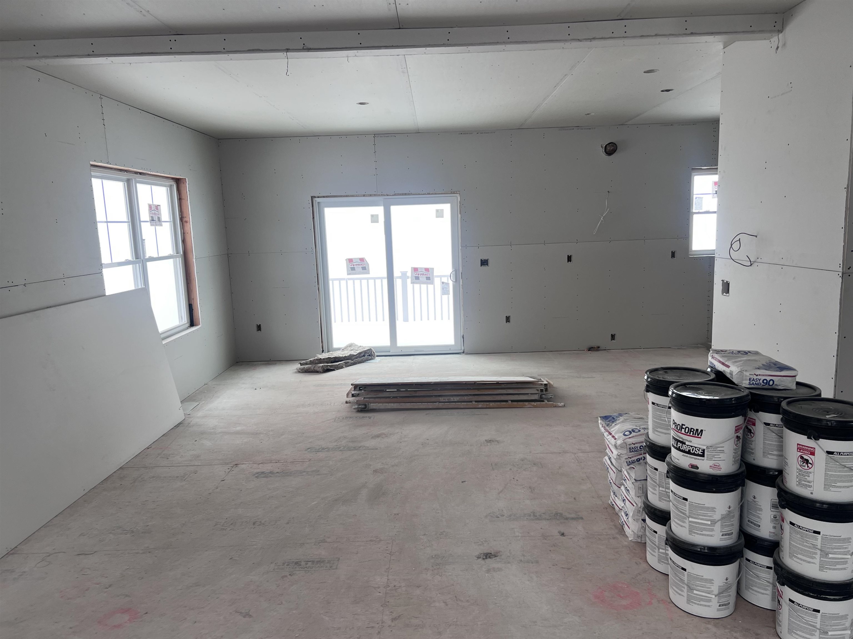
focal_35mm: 26
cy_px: 320
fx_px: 641
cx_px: 426
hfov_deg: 67.3
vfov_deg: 53.1
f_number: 1.5
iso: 50
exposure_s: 1/121
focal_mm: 5.7
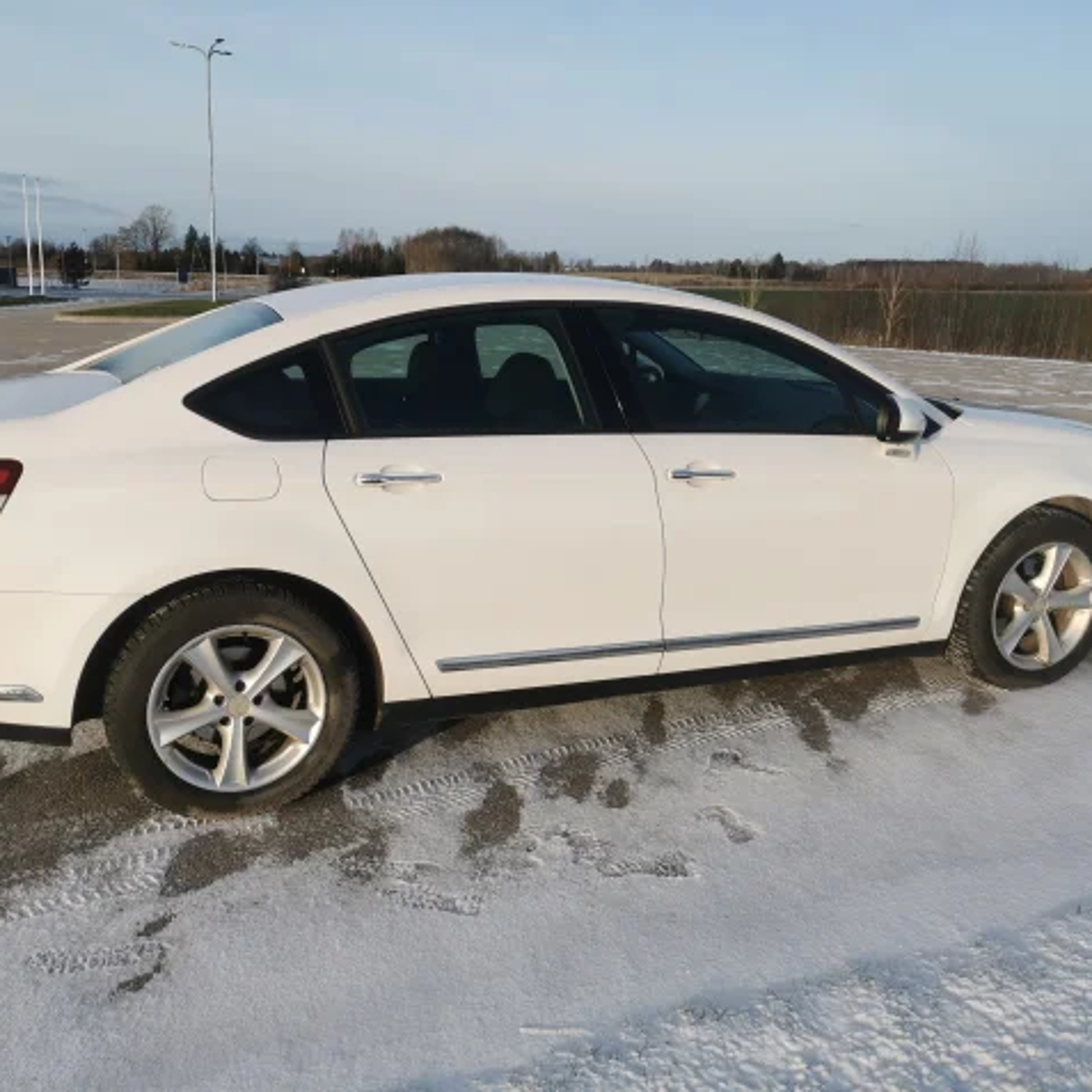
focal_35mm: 32
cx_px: 511
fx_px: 1142
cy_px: 547
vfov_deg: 51.1
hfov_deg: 51.1
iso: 50
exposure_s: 1/1605
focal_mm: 5.58
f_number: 1.8
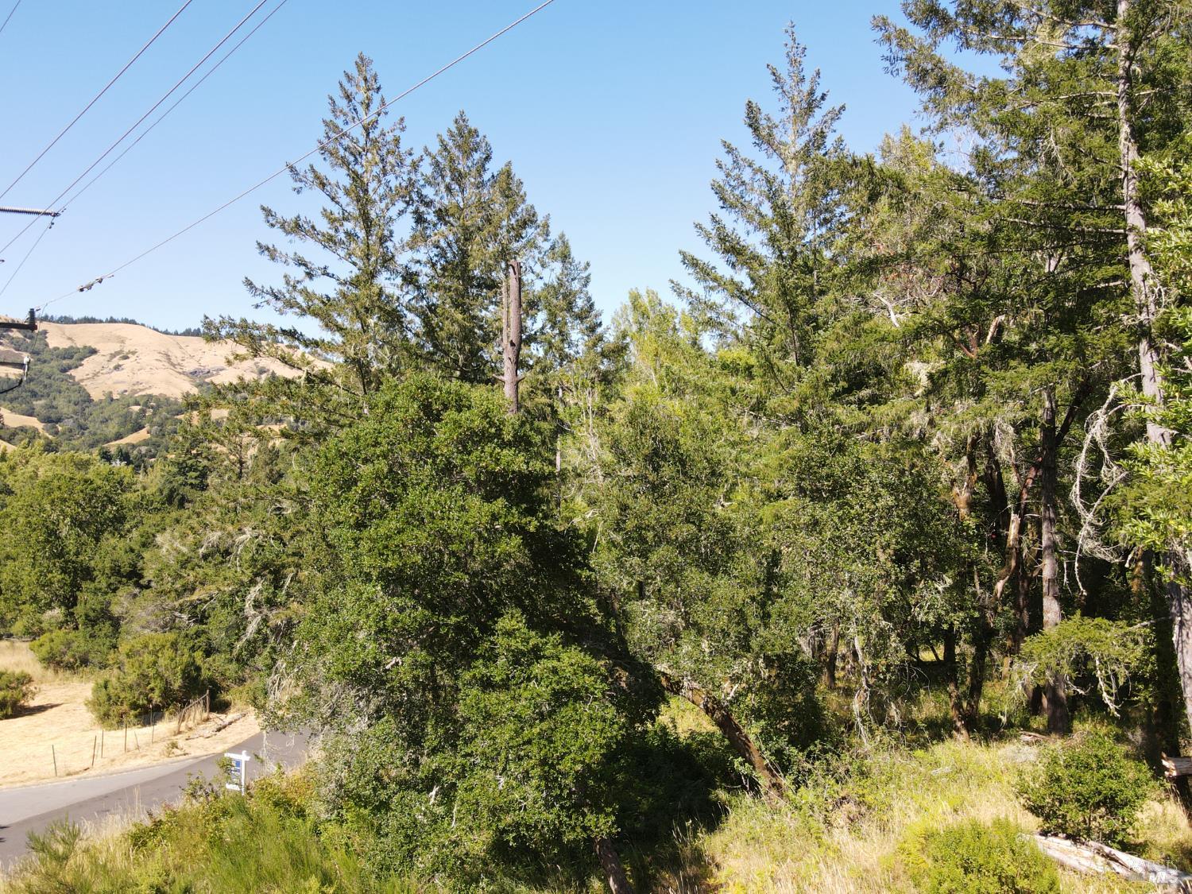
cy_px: 447
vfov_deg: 56.8
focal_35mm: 24
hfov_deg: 71.6
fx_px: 826
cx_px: 596
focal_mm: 4.5
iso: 100
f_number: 2.8
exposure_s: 1/250
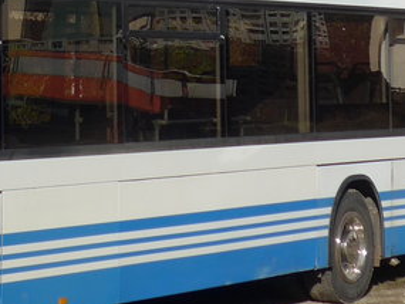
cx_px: -87
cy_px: -126
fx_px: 2165
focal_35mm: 185
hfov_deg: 10.5
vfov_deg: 7.9
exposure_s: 1/1600
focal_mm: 9
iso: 80
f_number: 3.2
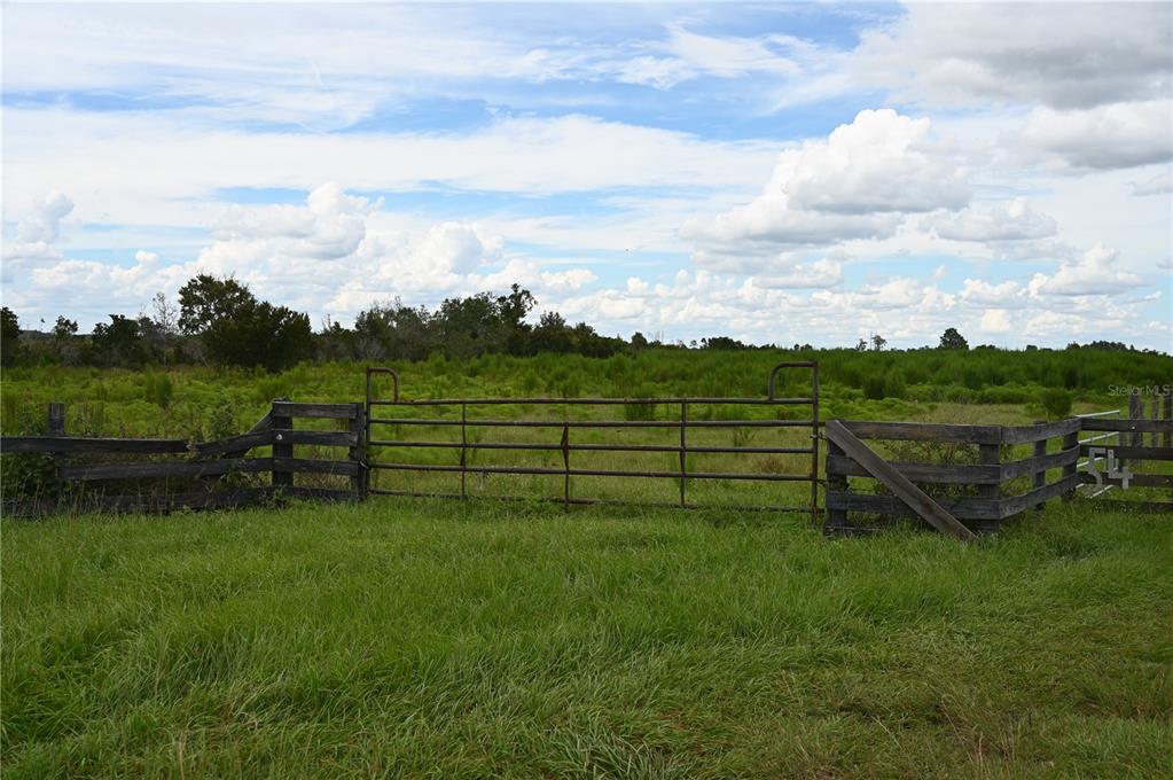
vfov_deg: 34.1
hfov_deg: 49.6
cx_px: 586
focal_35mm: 39
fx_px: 1270
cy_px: 390
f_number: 7.1
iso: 100
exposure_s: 1/400
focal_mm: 39
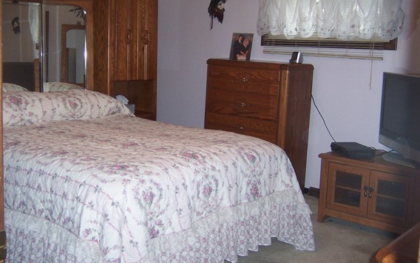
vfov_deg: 29.8
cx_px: 192
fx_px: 492
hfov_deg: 46.2
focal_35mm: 43
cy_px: 104
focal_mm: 5.6
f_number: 2.8
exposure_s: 1/60
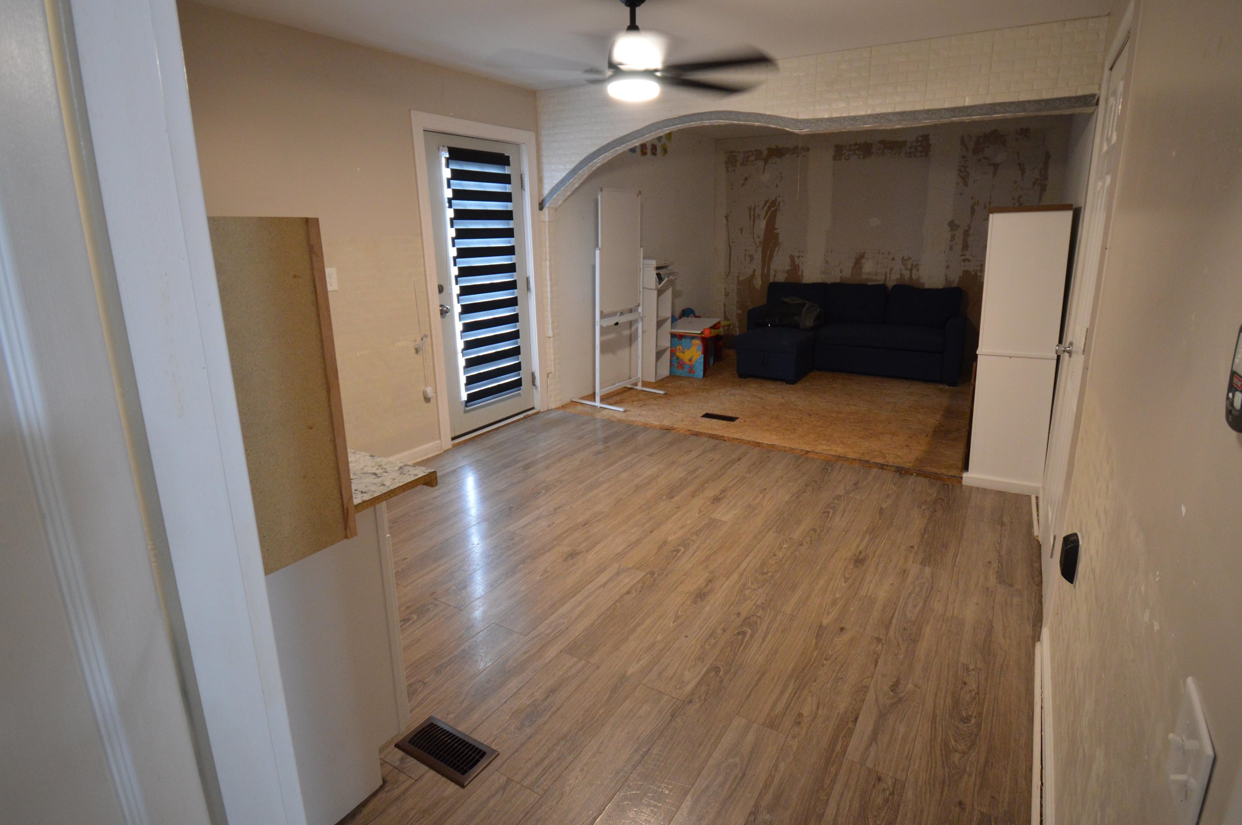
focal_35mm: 17
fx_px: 586
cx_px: 657
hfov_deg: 93.2
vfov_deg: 70.2
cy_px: 377
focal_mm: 10
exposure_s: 1/15
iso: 1100
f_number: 4.5
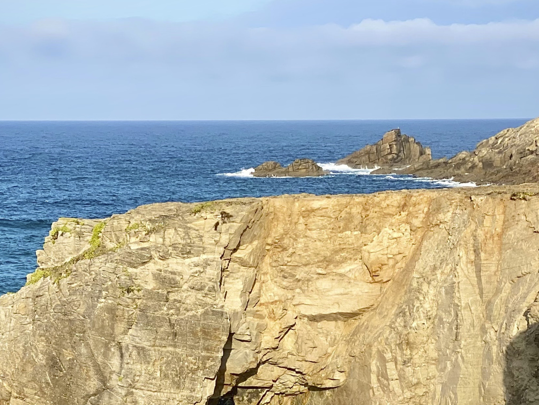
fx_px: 1931
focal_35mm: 124
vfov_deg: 11.8
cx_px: 295
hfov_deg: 15.9
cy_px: 451
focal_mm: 6
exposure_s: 1/1453
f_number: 2
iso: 20
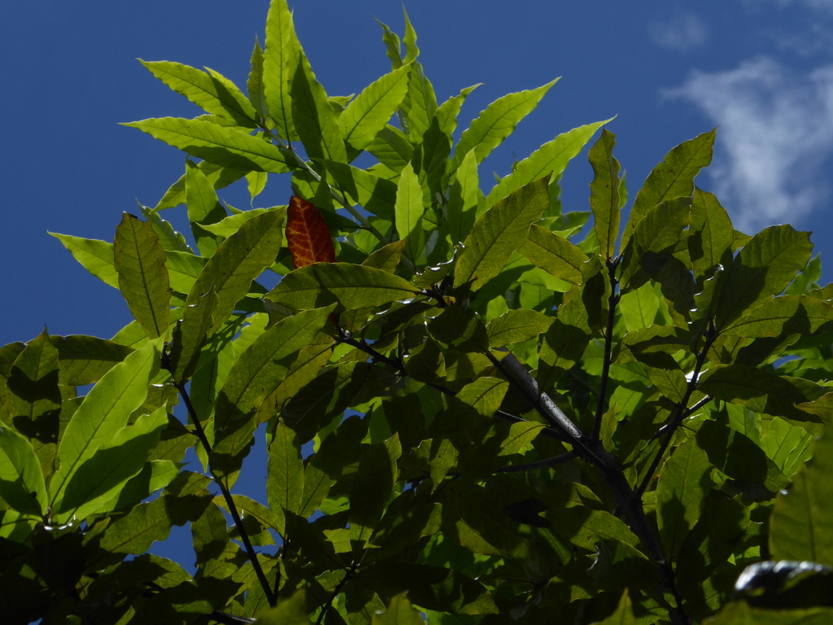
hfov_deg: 8.9
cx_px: 416
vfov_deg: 6.7
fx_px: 5342
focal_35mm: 222
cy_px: 312
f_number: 5.6
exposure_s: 1/640
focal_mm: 35.8
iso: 80
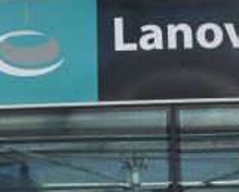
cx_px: 226
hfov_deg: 11.9
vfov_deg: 8.9
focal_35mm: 161
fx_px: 1140
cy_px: 428
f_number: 5.6
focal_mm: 18
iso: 110
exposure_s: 1/125
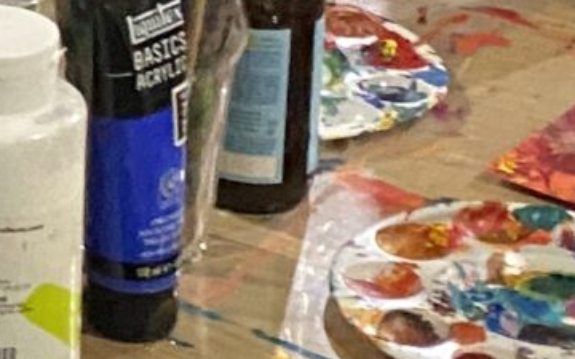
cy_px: -324
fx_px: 3071
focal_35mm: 196
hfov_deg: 9.7
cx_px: -725
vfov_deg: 6.5
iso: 640
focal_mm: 4.25
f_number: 1.8
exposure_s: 1/33
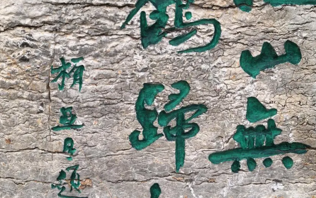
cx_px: 173
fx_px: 767
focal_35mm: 89
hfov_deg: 23.3
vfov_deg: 14.7
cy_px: 125
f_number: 2
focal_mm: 6.98
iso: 64
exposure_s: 1/100
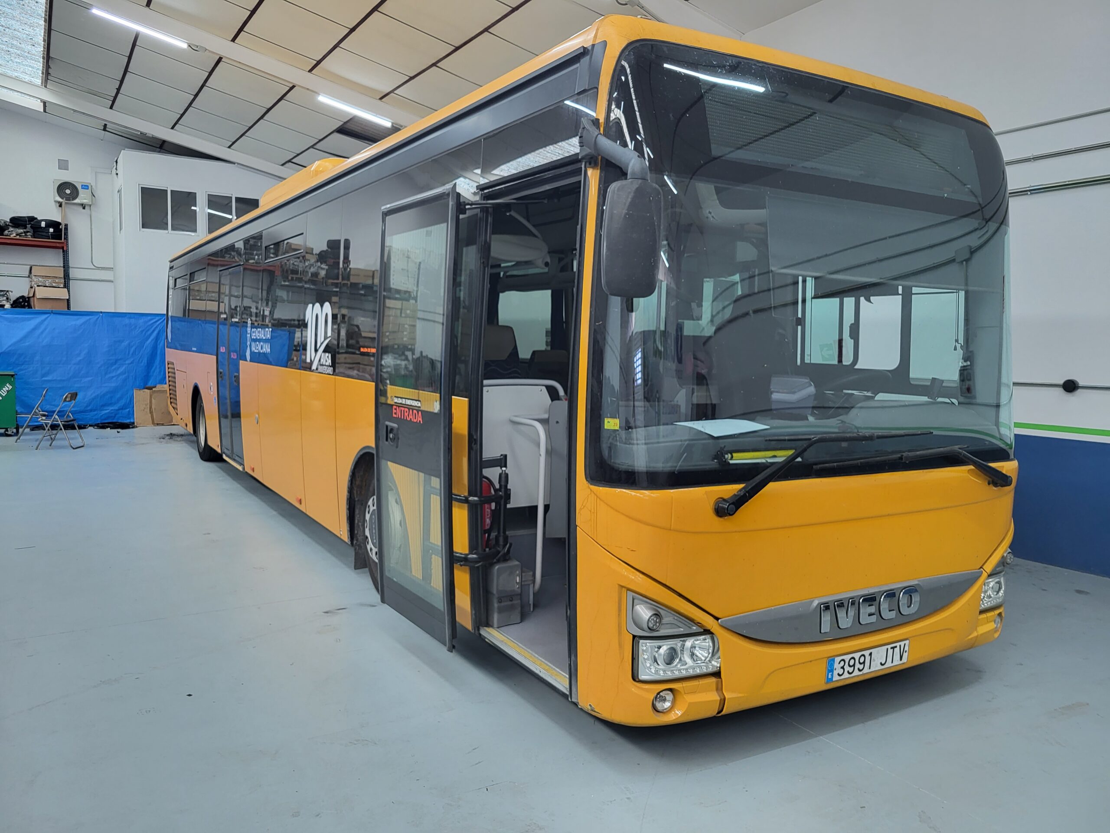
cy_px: 416
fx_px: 834
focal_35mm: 26
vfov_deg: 53.1
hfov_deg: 67.3
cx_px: 555
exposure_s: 1/50
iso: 160
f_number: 1.8
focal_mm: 5.4
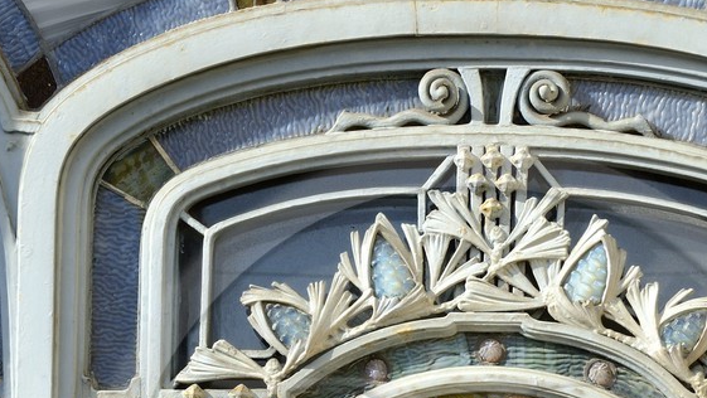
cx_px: 472
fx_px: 3919
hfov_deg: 10.3
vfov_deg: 5.8
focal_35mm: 209
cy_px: 535
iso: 200
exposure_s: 1/200
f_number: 10
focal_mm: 70
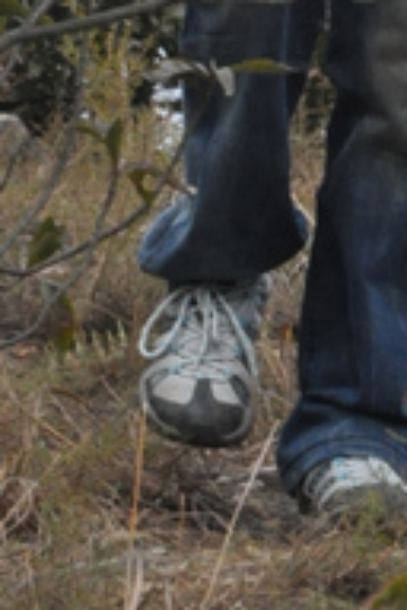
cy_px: -384
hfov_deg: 2.1
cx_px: 593
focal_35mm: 655
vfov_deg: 3.1
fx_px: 11108
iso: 1600
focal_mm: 105
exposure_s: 1/320
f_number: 25
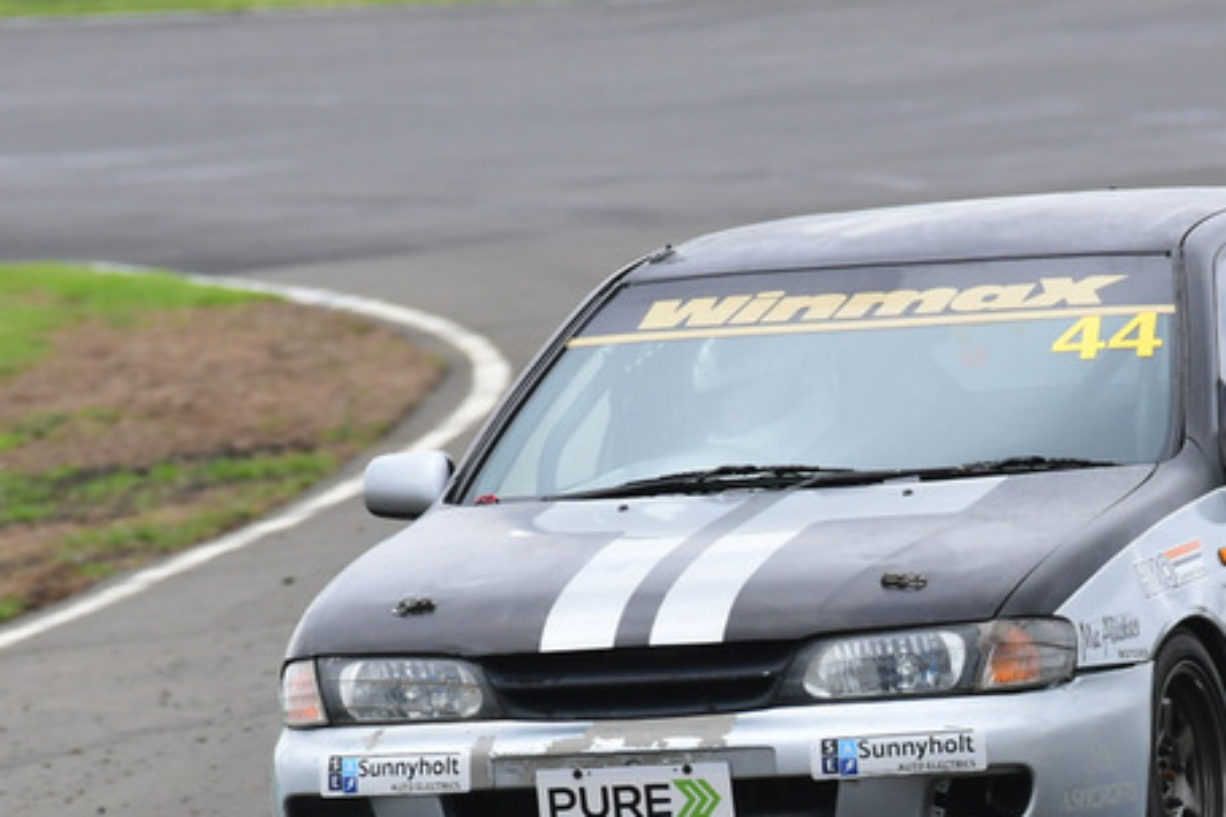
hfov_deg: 1.6
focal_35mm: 1320
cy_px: 510
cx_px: 892
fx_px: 44935
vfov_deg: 1.0
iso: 640
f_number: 10
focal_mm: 500
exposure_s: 1/640
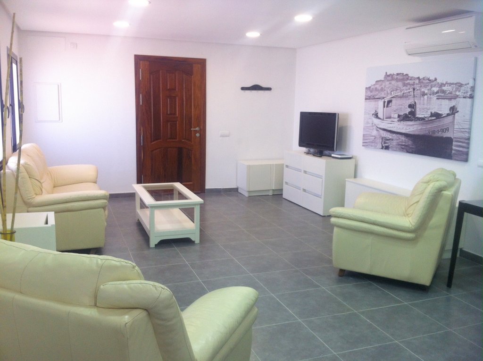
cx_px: 242
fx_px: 488
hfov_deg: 52.7
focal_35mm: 35
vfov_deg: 40.6
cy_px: 180
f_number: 2.8
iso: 80
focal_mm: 3.85
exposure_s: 1/33
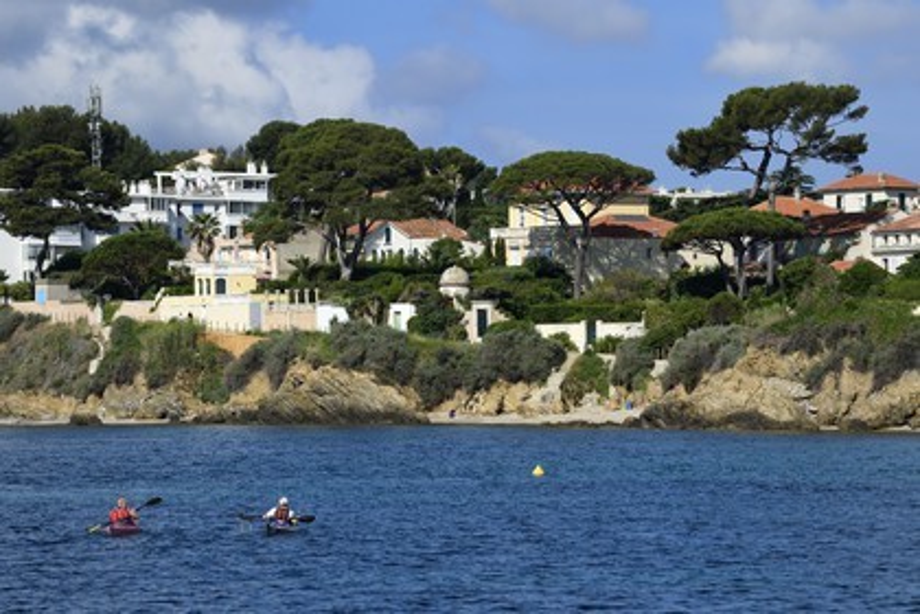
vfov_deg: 6.9
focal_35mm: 200
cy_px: 307
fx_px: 5111
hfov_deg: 10.3
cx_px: 460
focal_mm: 200
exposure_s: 1/400
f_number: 11
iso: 200
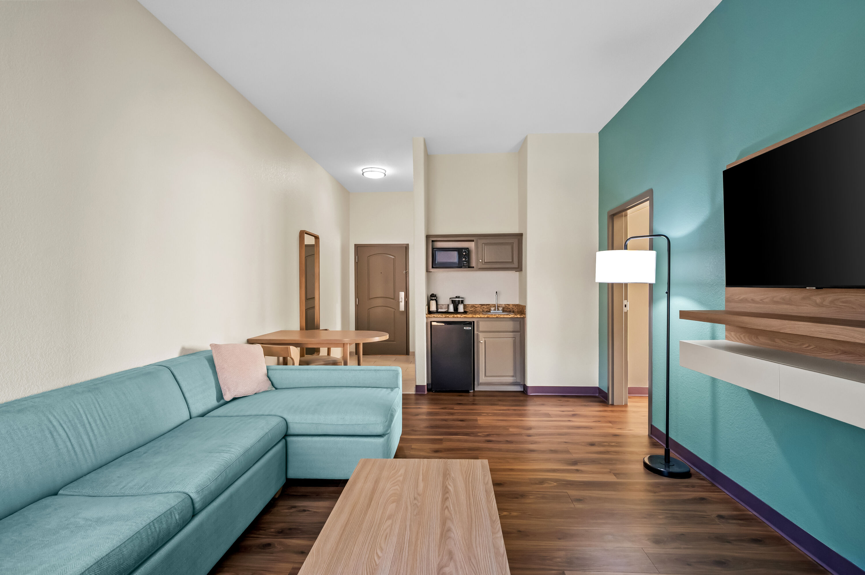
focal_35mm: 17
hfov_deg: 93.3
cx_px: 432
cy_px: 288
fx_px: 408
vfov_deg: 70.4
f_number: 8
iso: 3600
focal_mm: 17
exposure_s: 1/20
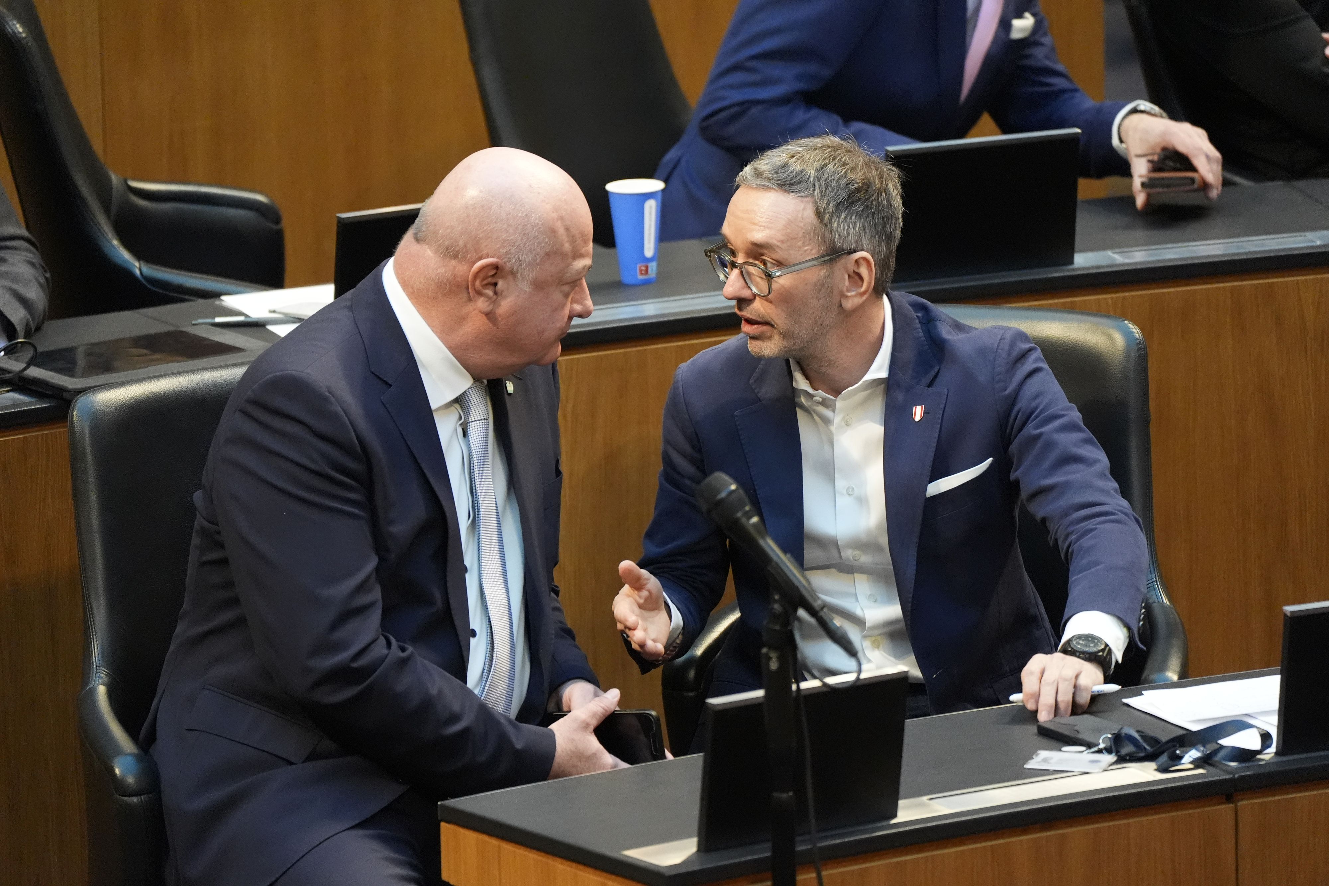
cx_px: 664
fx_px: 14766
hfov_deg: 5.2
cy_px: 443
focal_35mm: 400
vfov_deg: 3.4
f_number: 5.6
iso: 8000
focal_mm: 400
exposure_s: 1/160
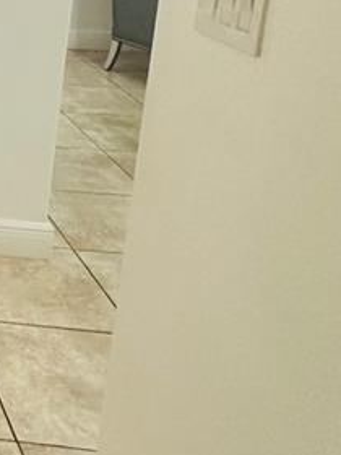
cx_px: -344
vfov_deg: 29.7
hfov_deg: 17.4
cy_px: -15
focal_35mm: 60
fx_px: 788
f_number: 2.2
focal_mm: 2.22
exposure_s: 1/120
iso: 250
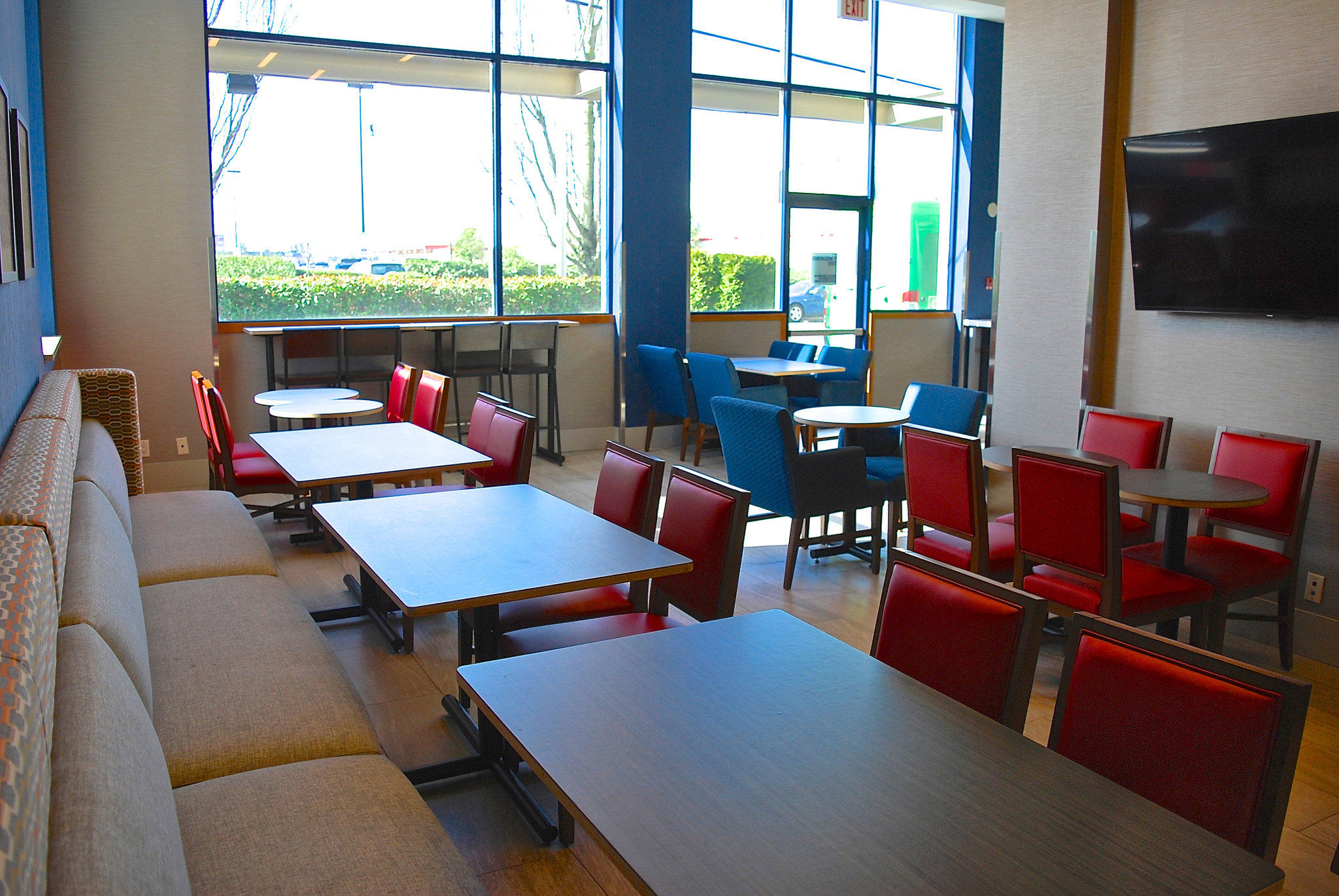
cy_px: 448
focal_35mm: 27
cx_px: 670
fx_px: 1005
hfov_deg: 67.3
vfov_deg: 48.0
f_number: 3.5
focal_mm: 18
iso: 200
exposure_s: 1/50
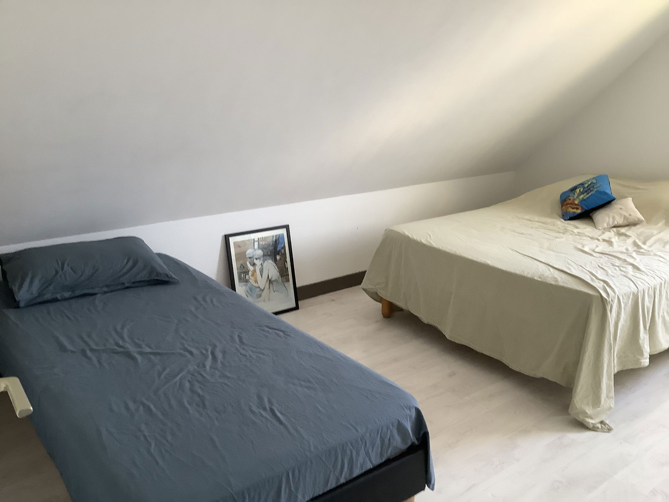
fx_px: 599
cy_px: 251
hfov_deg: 58.4
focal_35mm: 31
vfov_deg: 45.4
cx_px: 334
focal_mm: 3.3
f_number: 2.4
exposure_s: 1/60
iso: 160
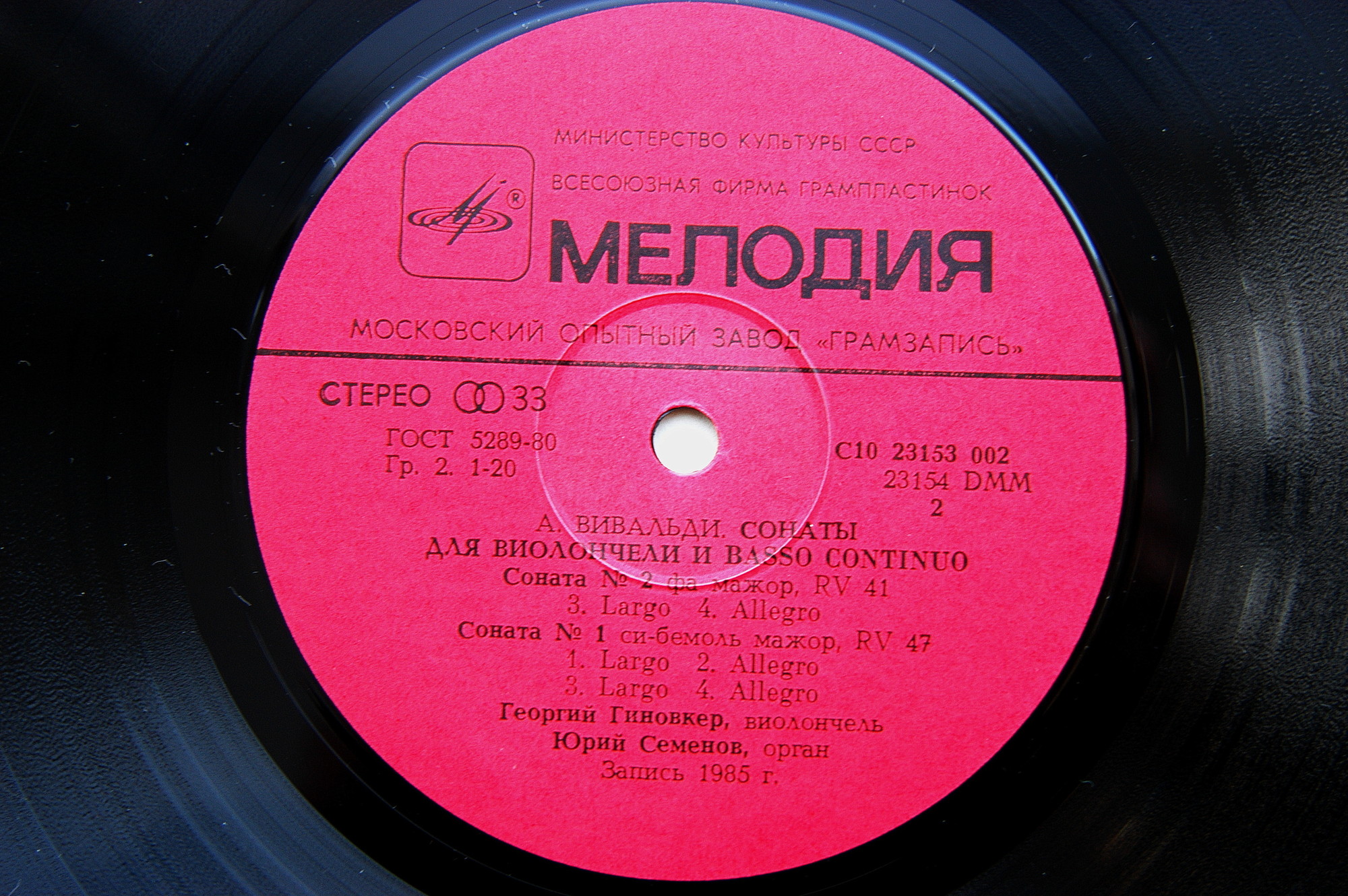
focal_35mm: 52
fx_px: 1964
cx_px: 674
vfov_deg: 25.7
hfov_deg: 37.9
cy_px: 448
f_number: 4
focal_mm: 35
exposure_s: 1/50
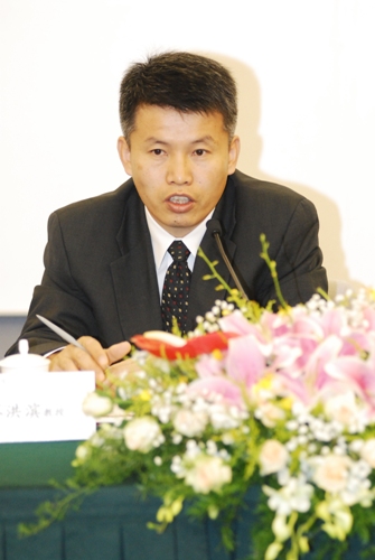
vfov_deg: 11.0
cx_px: 188
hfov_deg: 7.3
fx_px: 2919
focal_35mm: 188
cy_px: 280
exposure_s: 1/60
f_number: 2.8
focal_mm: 125
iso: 1000
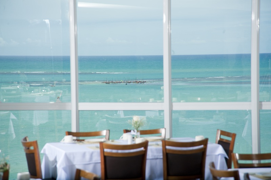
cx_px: 136
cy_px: 90
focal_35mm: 120
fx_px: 903
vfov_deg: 11.4
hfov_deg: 17.1
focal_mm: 120
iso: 200
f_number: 8
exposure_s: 1/250
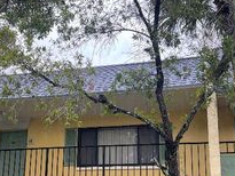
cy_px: 127
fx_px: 414
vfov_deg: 23.8
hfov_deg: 31.4
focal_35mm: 61
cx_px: 79
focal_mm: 5.1
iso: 50
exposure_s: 1/121
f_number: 1.6
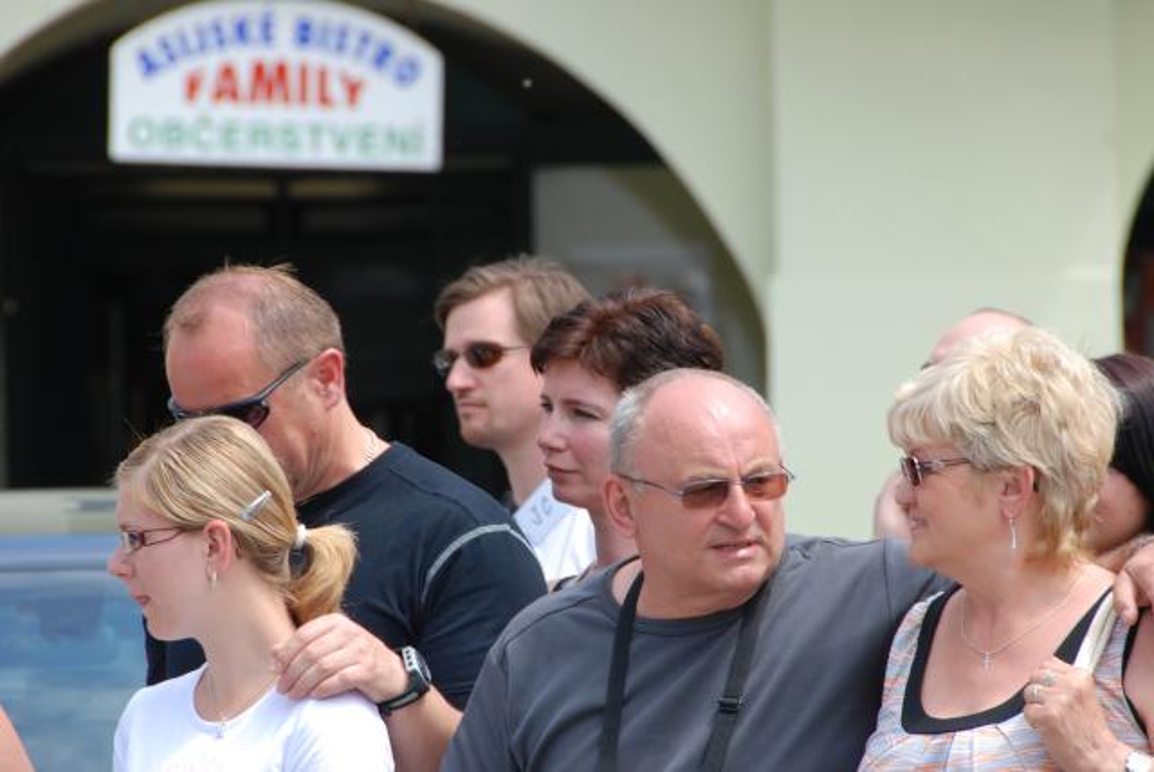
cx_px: 577
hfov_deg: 6.9
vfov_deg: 4.6
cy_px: 386
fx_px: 9625
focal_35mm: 300
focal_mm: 200
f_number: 8
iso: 200
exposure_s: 1/200
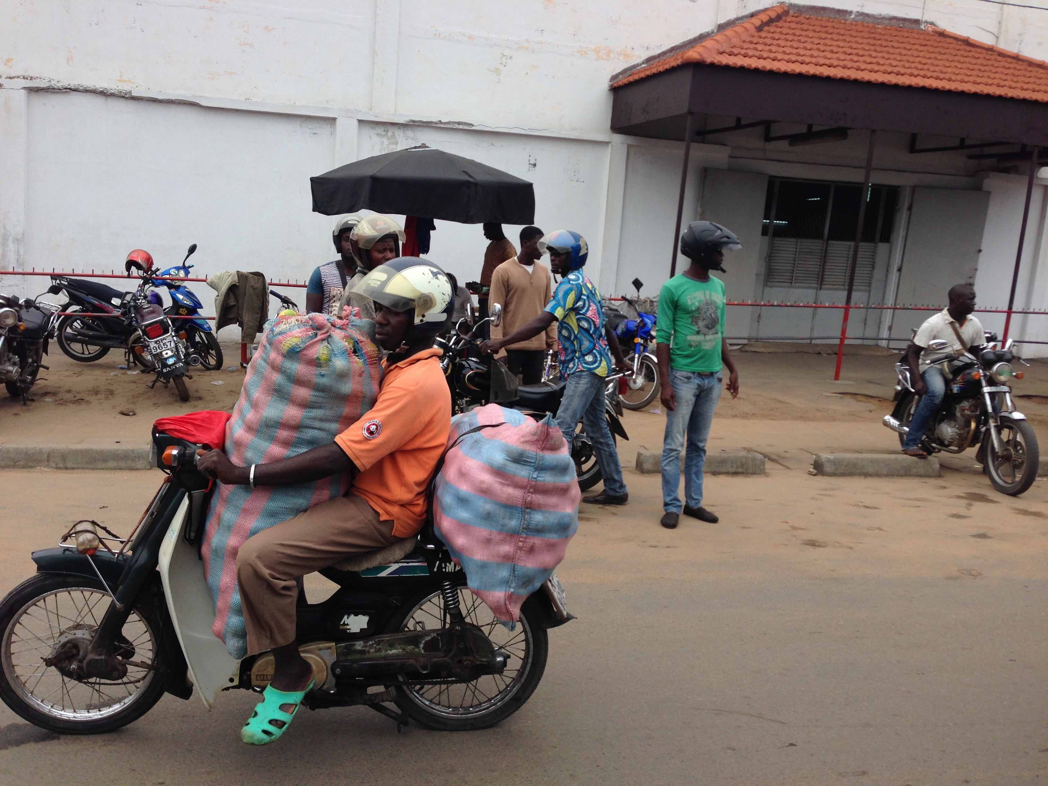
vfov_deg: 42.9
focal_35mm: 33
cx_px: 524
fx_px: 999
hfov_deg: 55.4
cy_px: 393
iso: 50
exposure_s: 1/834
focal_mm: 4.12
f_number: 2.4
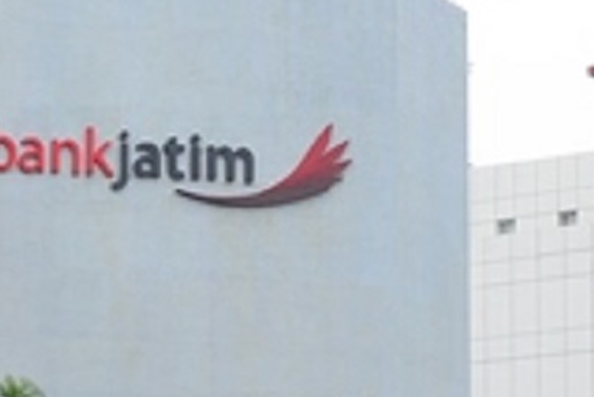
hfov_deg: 36.2
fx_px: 875
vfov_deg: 25.6
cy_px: 201
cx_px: 115
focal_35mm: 53
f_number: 9
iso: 100
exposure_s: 1/100
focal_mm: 29
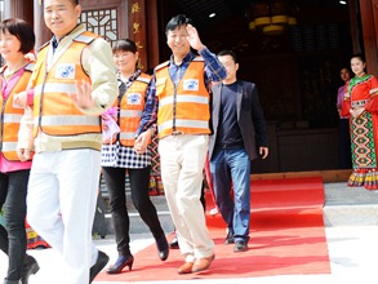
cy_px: 29
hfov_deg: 32.7
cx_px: 190
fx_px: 645
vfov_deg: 24.1
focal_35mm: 59
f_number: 4
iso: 100
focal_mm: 30
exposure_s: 1/100
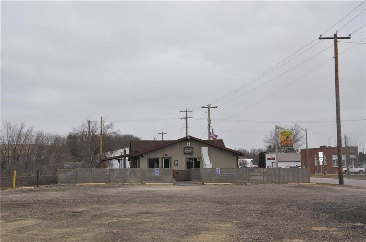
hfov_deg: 35.1
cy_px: 121
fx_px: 578
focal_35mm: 57
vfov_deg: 23.7
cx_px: 183
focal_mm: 38
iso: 200
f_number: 8
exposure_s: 1/200
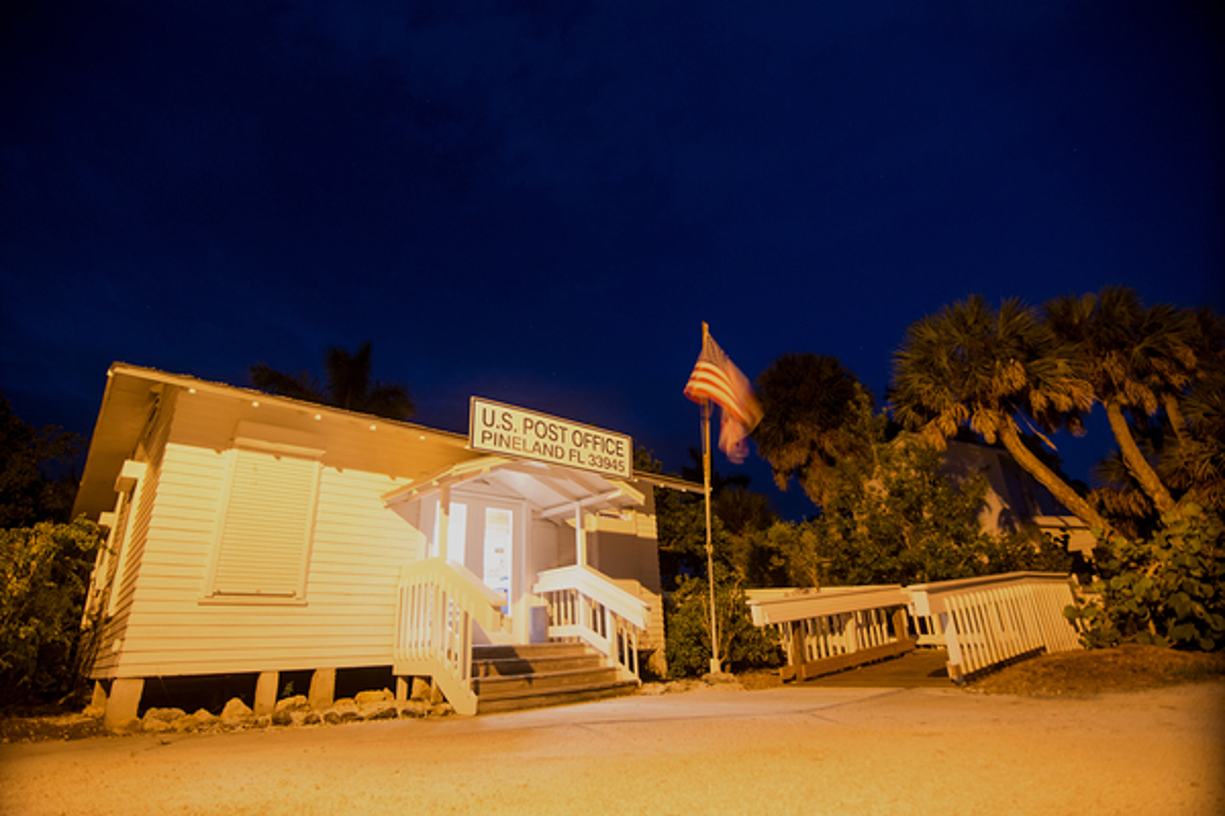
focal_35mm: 17
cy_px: 408
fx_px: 578
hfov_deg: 93.3
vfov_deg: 70.4
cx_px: 612
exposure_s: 1.1
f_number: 4
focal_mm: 17
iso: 1600
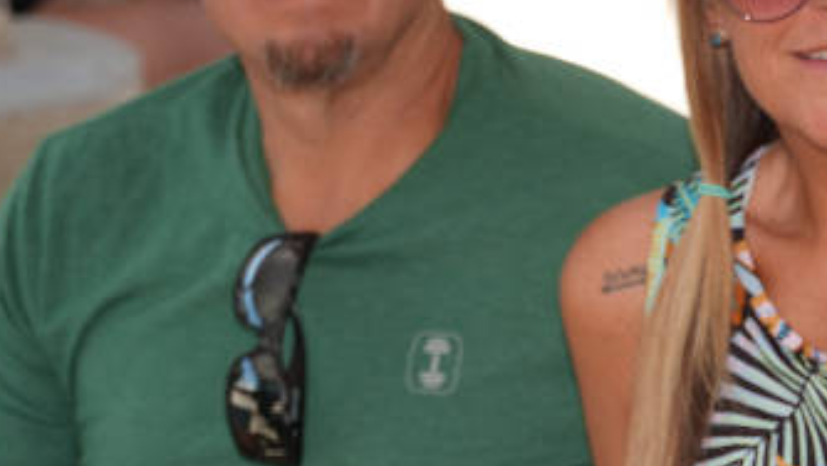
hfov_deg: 10.0
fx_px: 4652
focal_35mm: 212
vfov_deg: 5.7
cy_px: 496
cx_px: 938
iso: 50
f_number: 2.8
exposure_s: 1/250
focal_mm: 56.3
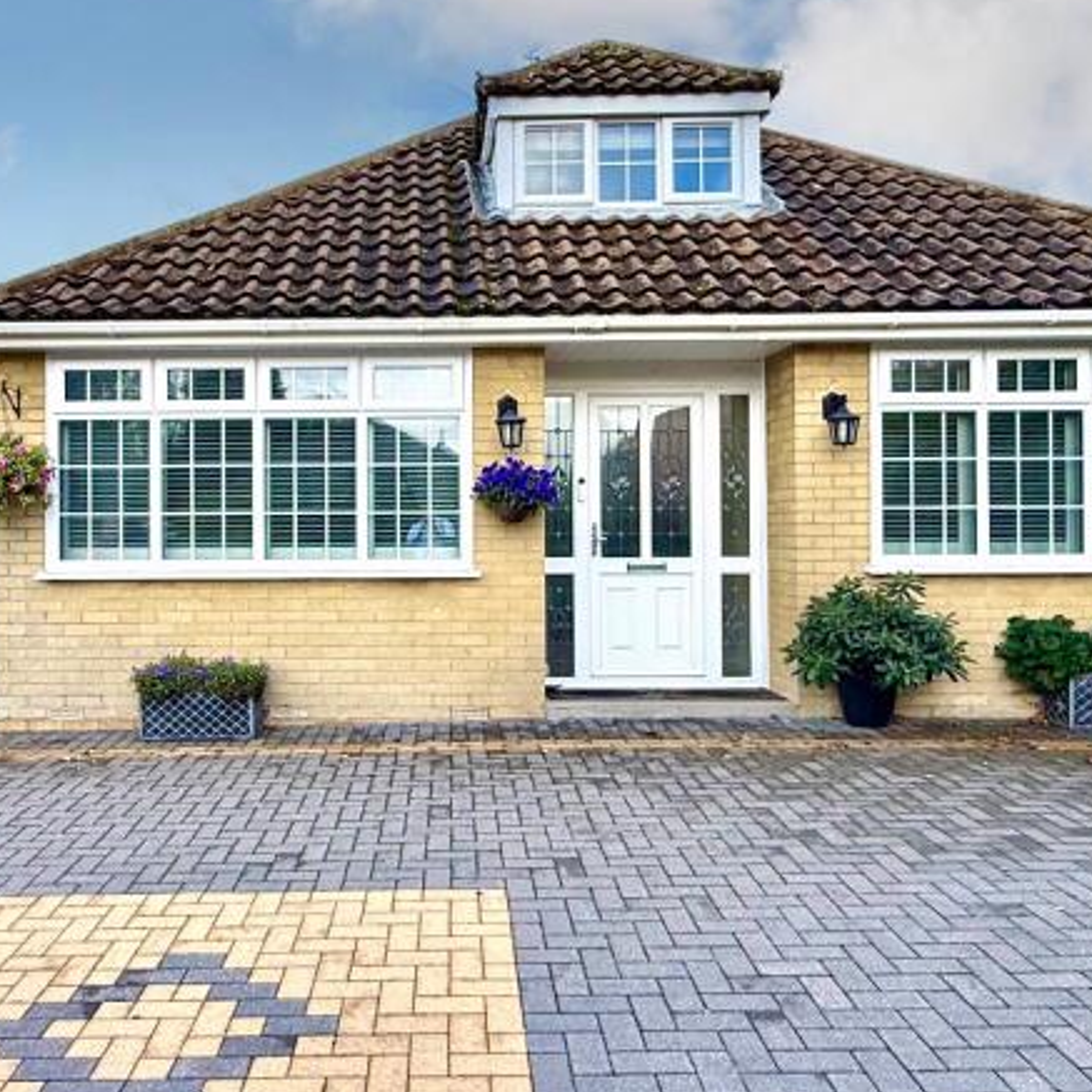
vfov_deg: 55.6
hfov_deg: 55.0
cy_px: 522
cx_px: 407
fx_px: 1035
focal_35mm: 29
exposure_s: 1/383
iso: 64
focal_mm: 2.22
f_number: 2.2
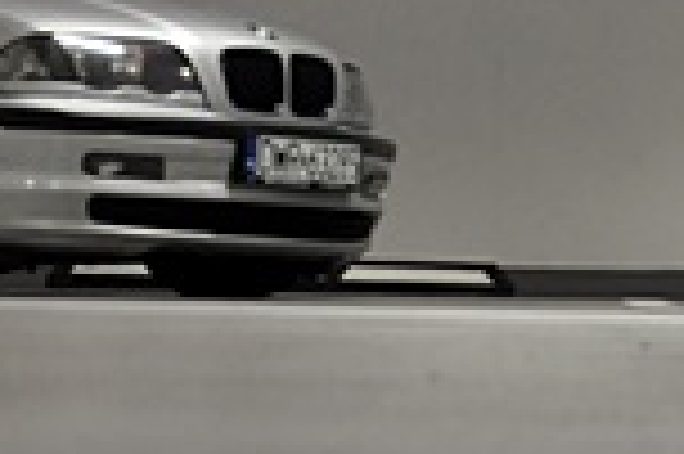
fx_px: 3302
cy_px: 196
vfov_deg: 7.9
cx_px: 544
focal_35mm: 174
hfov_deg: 11.8
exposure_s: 1/40
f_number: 3.8
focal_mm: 22
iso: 800
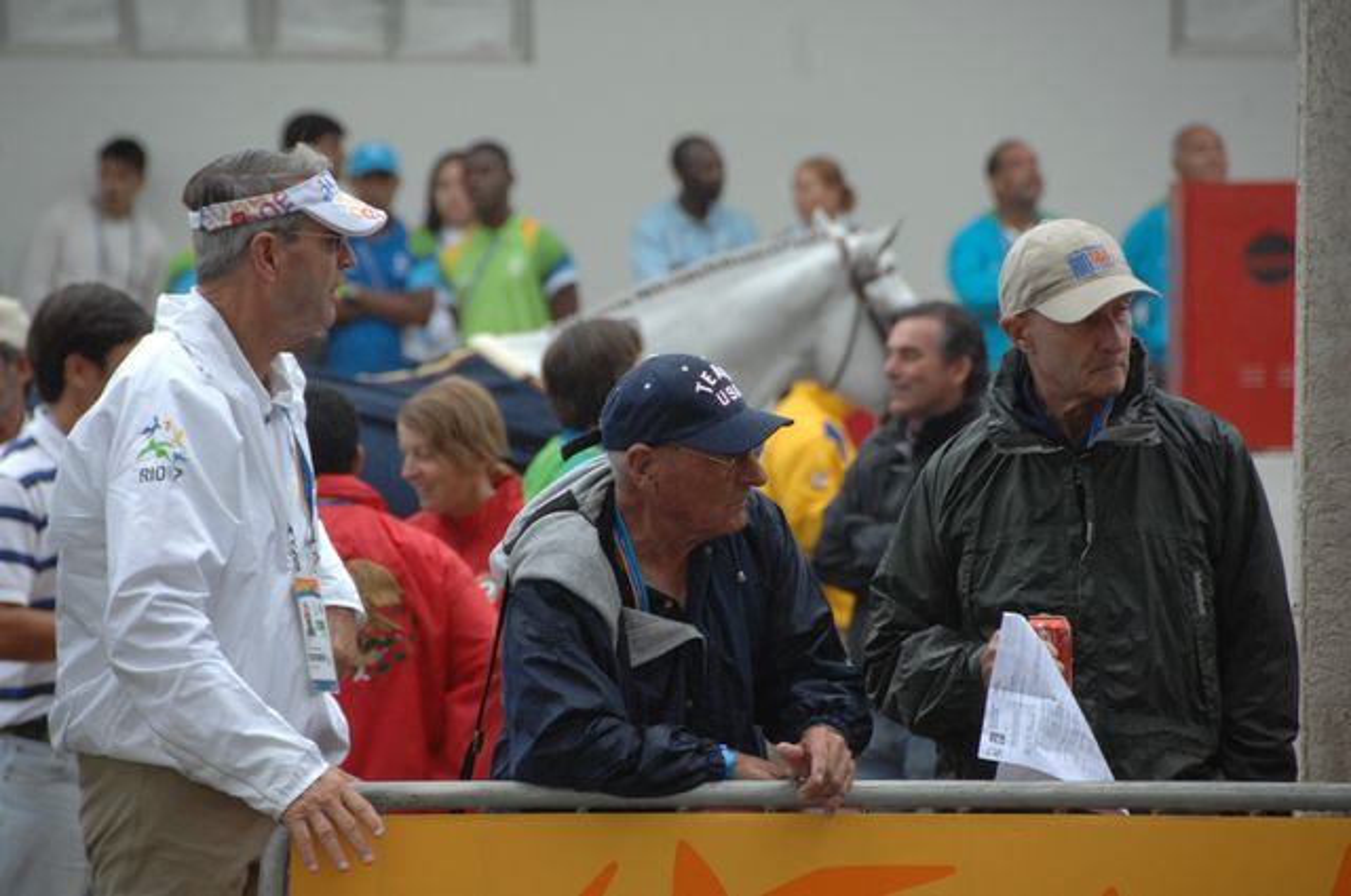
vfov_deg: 5.4
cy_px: 448
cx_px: 676
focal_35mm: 255
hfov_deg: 8.1
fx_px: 9557
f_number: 5.6
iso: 640
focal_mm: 170
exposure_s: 1/320
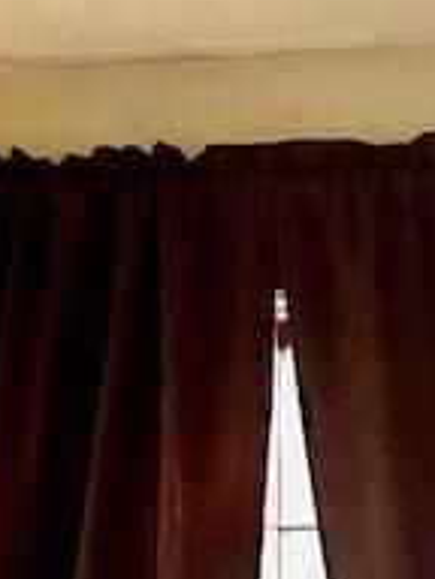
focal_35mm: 173
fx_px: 2899
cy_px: 1206
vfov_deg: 10.4
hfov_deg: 8.4
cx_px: 592
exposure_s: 1/120
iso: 250
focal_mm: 5.96
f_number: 1.6
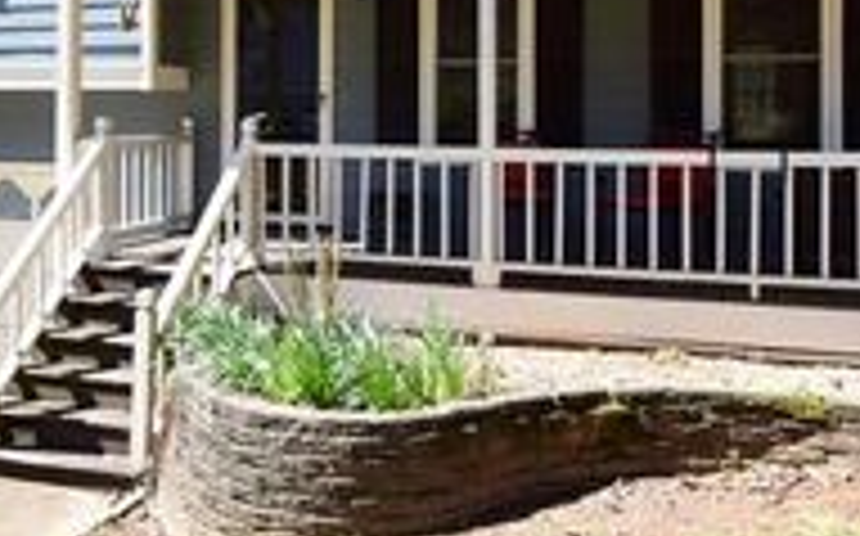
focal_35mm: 40
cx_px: 365
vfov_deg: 31.1
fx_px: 937
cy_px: 101
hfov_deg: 49.1
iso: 400
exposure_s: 1/250
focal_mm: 10
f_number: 10
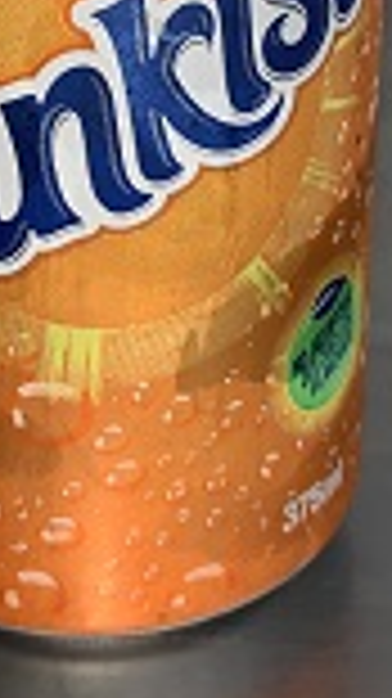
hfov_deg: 16.3
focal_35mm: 74
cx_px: 178
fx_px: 1370
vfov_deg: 26.7
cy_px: -32
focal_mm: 4.25
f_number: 1.8
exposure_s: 1/62
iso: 25
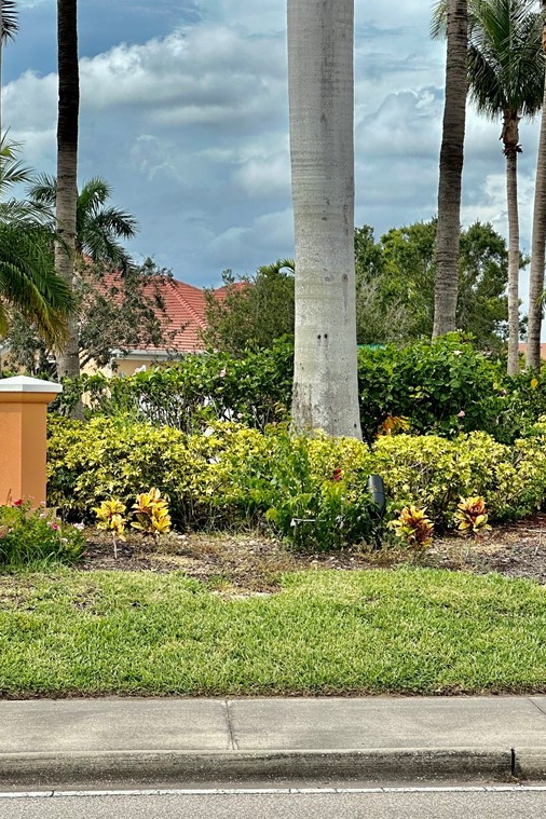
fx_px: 2457
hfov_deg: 12.7
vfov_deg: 18.9
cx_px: 335
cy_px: 410
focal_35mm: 108
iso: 32
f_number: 2.8
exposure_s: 1/935
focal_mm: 9
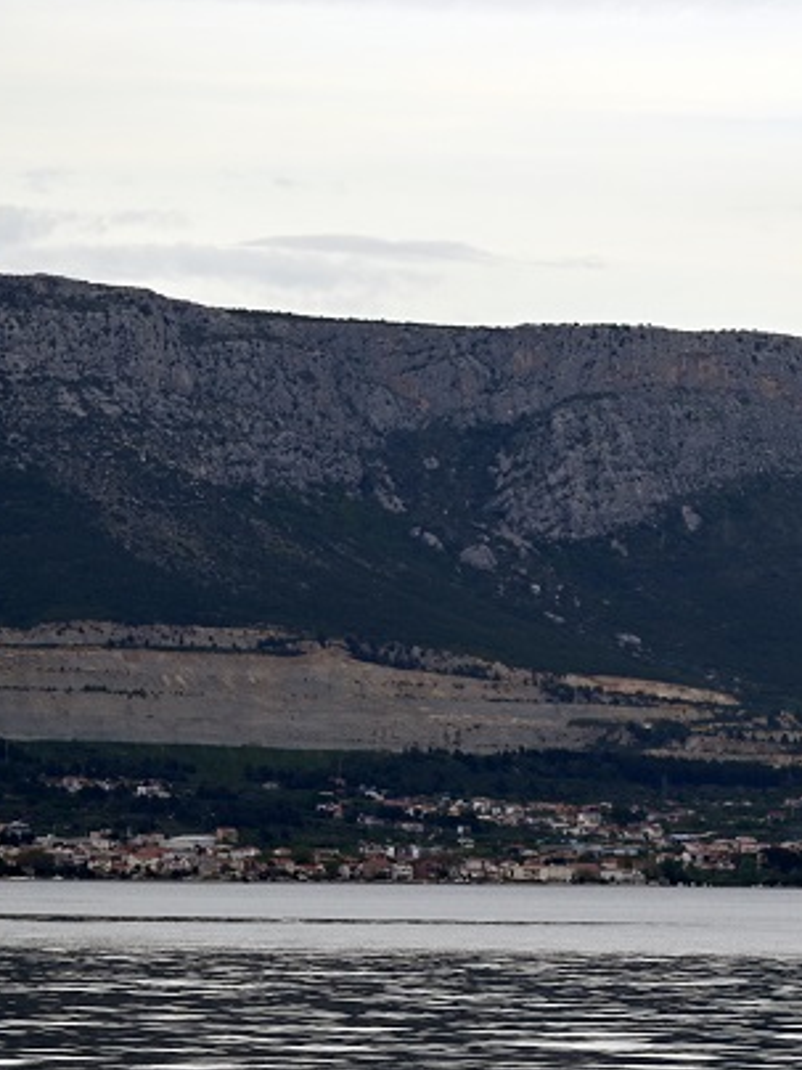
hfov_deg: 5.9
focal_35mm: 253
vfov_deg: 7.8
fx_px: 7815
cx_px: 881
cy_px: 612
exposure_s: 1/500
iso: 100
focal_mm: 112
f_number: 5.6
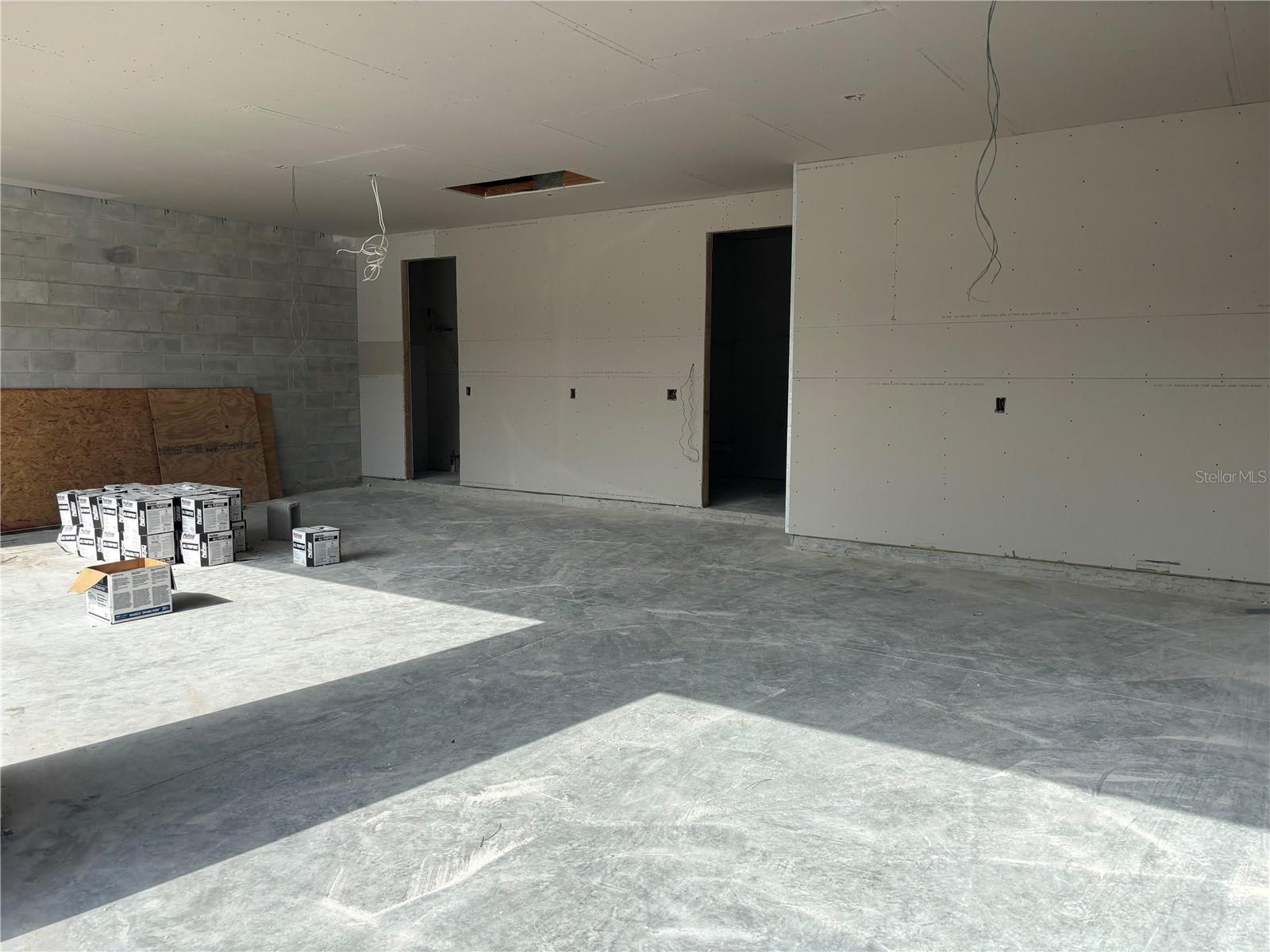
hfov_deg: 67.3
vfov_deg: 53.1
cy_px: 476
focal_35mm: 26
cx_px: 635
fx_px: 954
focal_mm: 5.96
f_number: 1.6
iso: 50
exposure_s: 1/1912
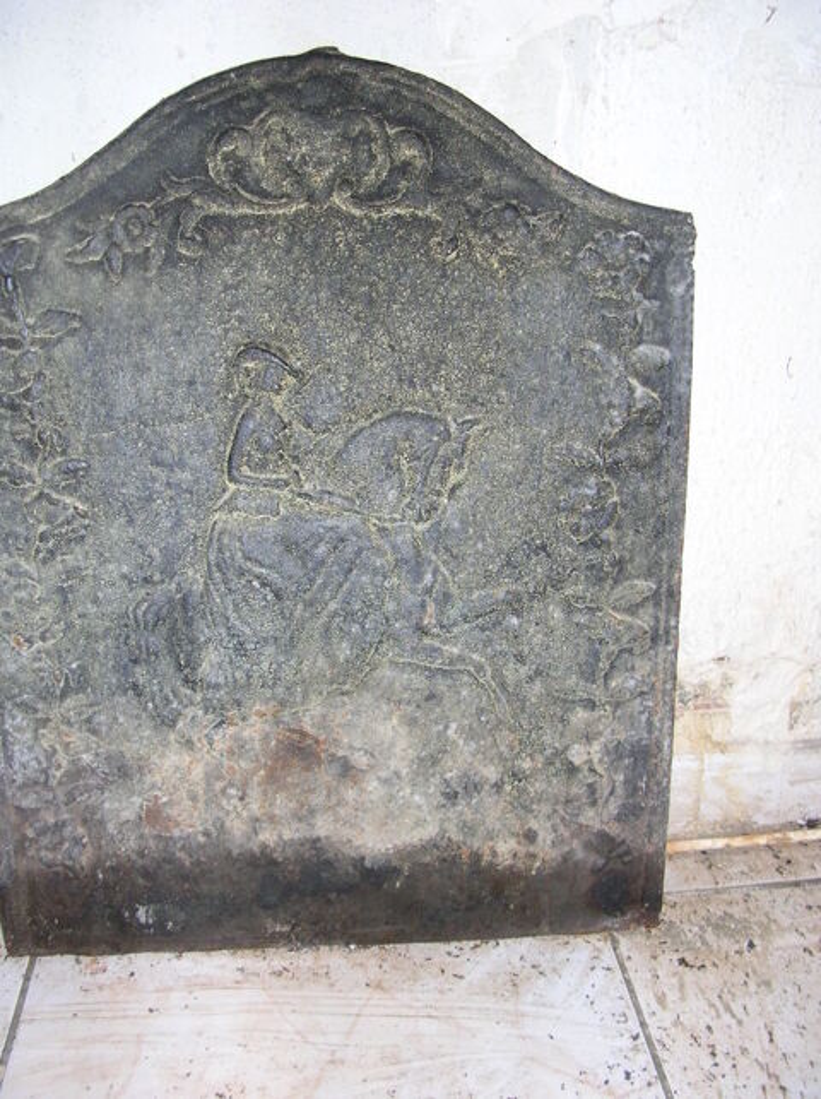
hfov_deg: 40.6
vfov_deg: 52.7
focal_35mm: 35
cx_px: 410
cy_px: 550
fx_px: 1109
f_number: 2.8
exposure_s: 1/60.1
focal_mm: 5.8
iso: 50
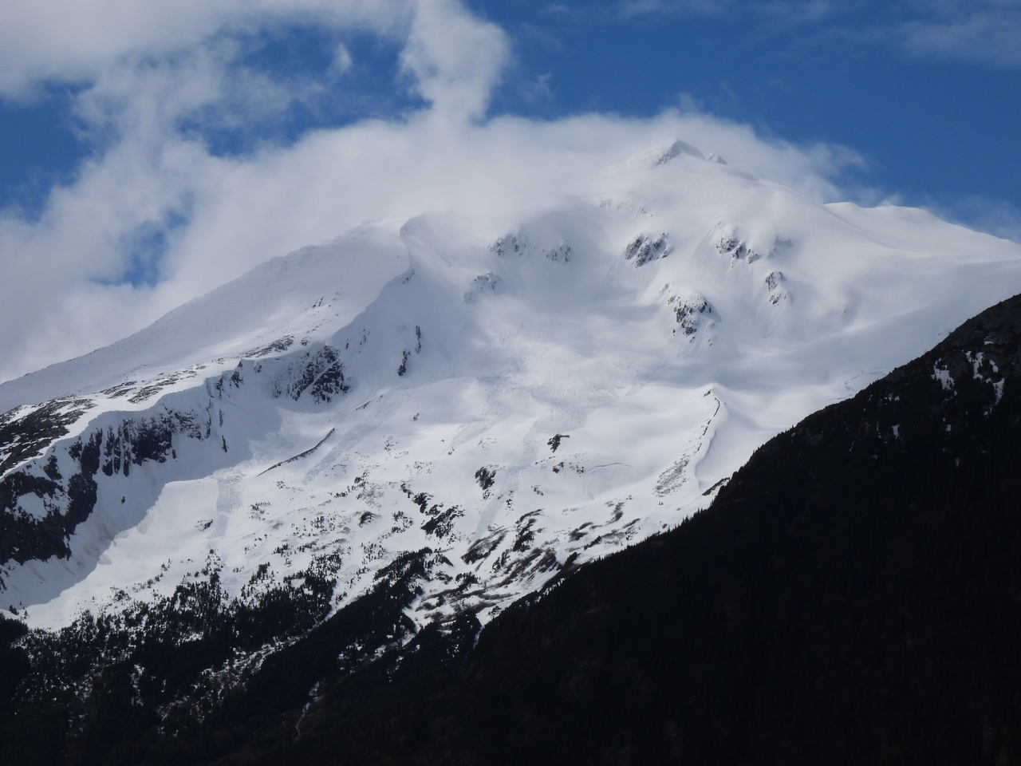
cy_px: 383
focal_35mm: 150
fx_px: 4424
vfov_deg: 9.9
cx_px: 510
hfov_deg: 13.2
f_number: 7.1
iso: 100
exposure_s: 1/2000
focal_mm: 26.8
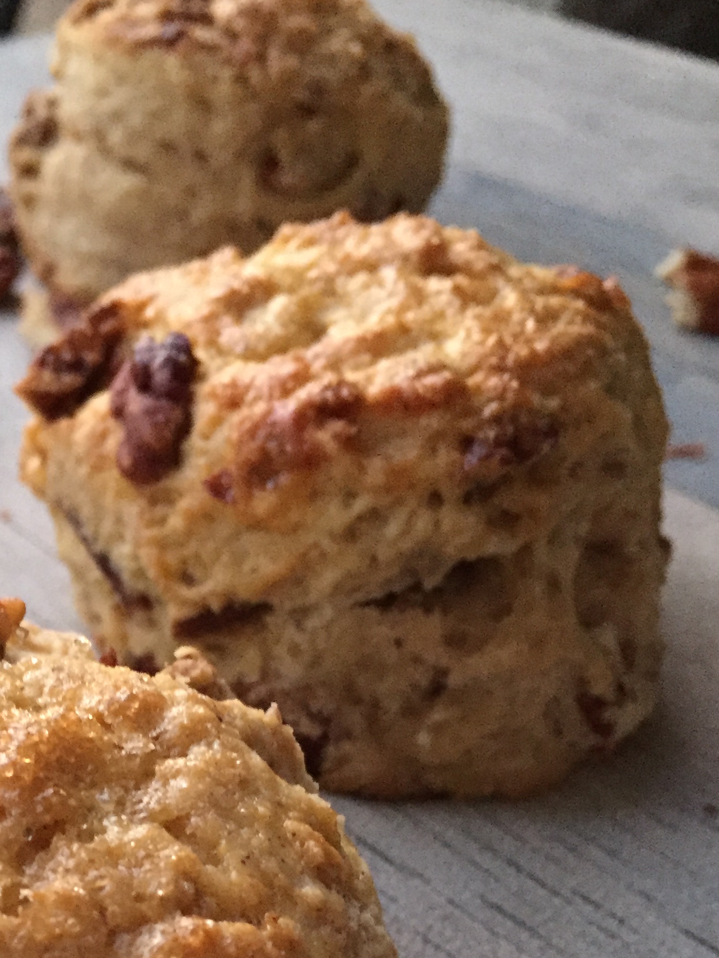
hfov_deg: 26.6
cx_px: 77
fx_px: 1468
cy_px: 853
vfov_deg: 34.3
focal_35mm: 53
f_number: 2.2
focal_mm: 4.15
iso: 320
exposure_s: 1/17
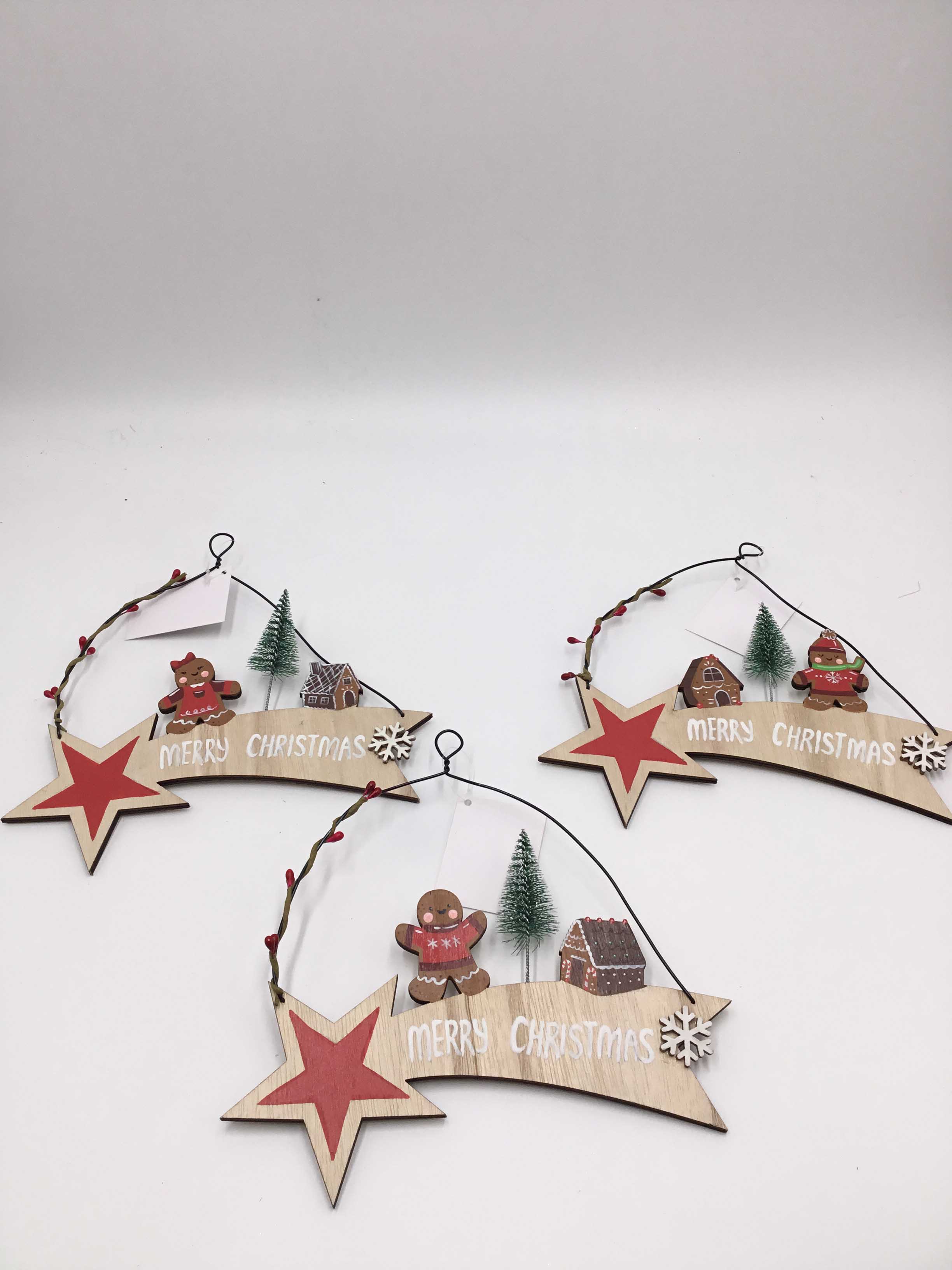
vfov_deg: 58.4
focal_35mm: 31
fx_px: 1137
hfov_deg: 45.4
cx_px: 476
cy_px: 635
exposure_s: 1/270
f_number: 2.4
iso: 25
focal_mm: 3.3
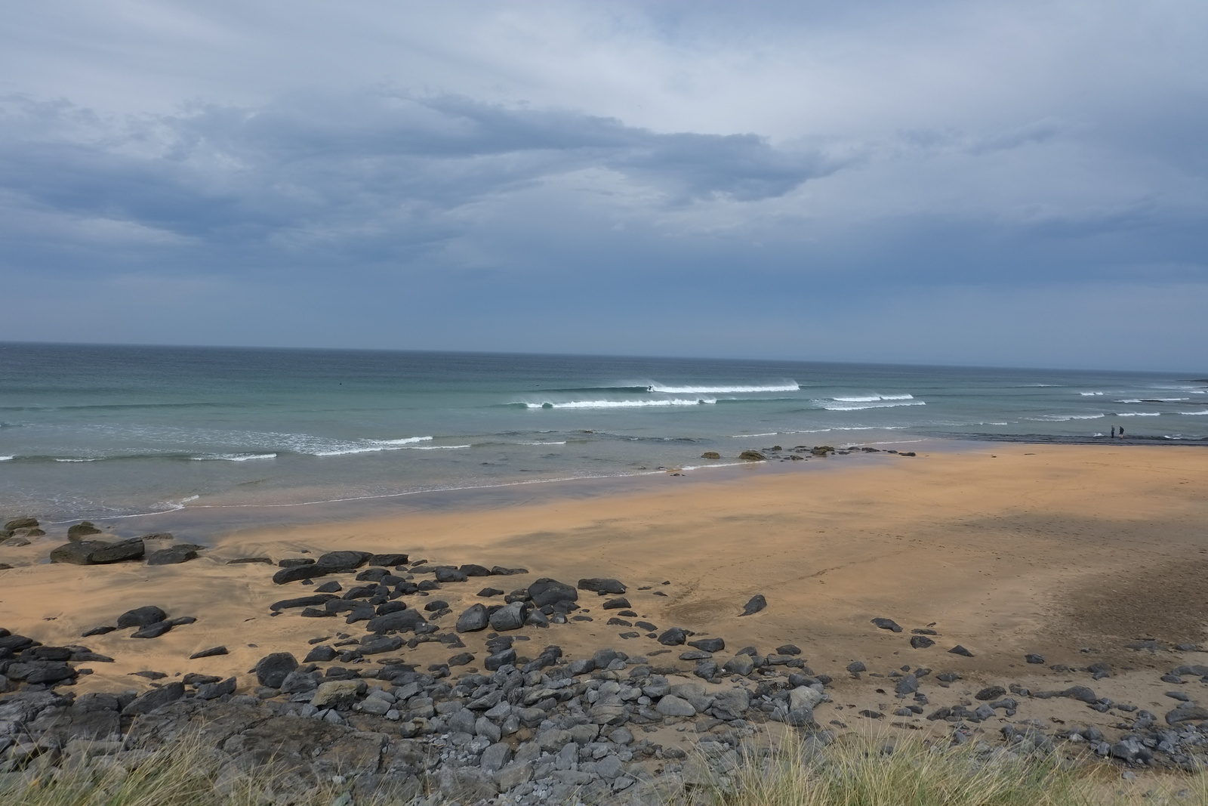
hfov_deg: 73.7
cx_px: 604
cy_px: 403
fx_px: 805
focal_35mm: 24
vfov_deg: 53.1
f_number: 3.5
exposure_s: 1/2900
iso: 200
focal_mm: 16
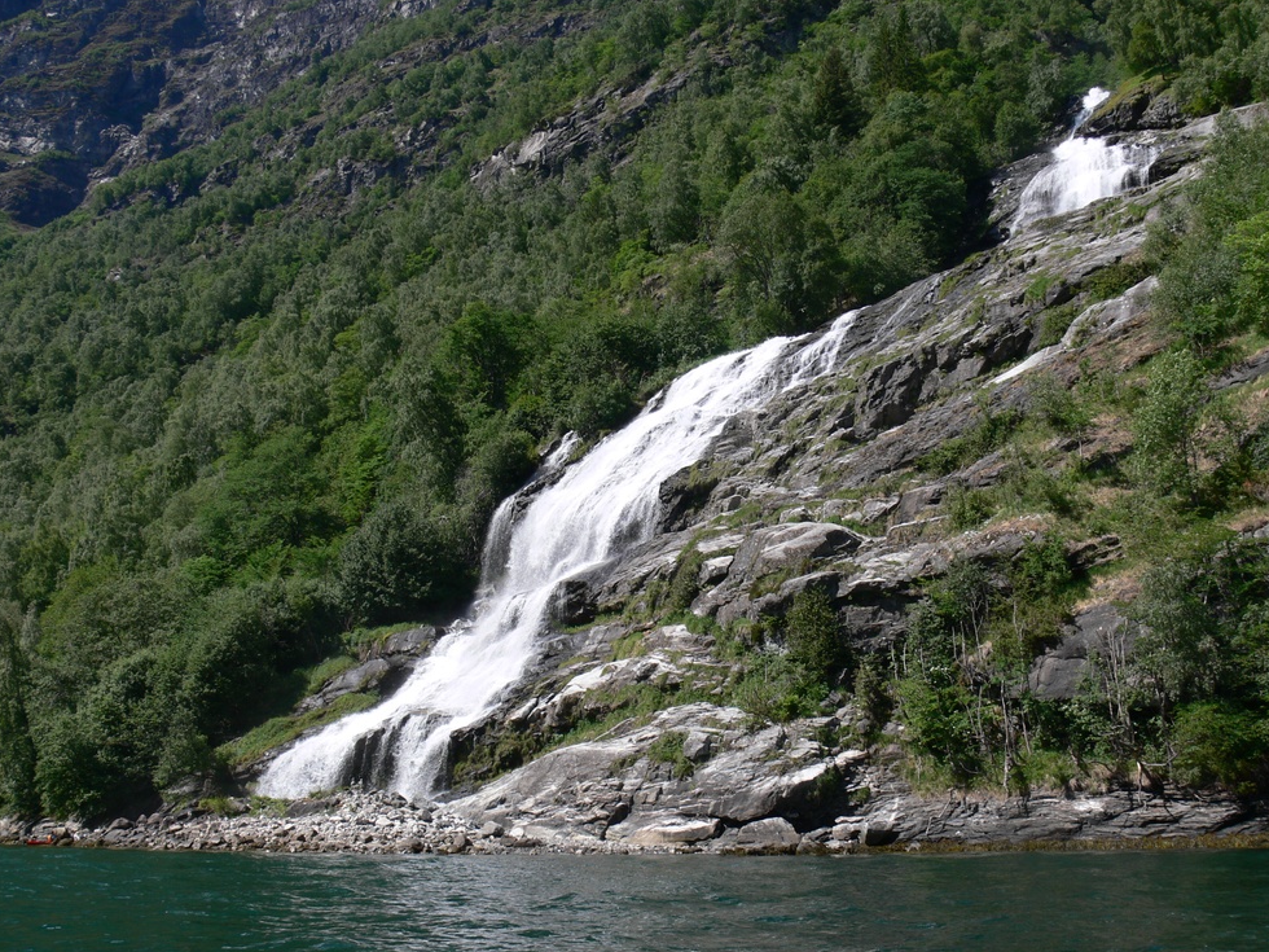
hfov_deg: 51.4
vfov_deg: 39.7
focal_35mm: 36
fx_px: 1320
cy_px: 468
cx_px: 646
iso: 80
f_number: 5.6
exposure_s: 1/100
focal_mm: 7.4
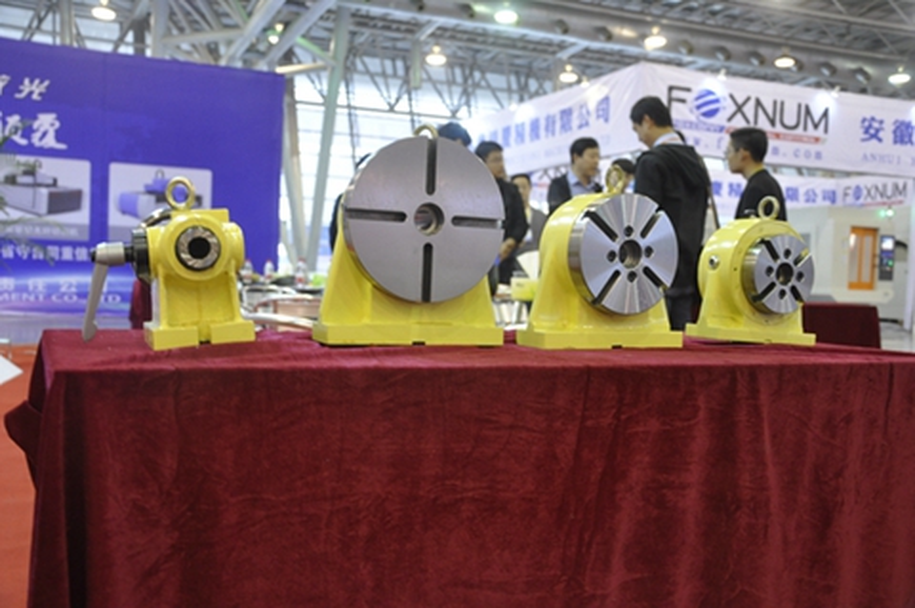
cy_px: 304
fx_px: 914
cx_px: 458
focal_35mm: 36
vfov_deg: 36.8
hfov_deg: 53.2
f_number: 3.8
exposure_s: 1/15
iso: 800
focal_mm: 24
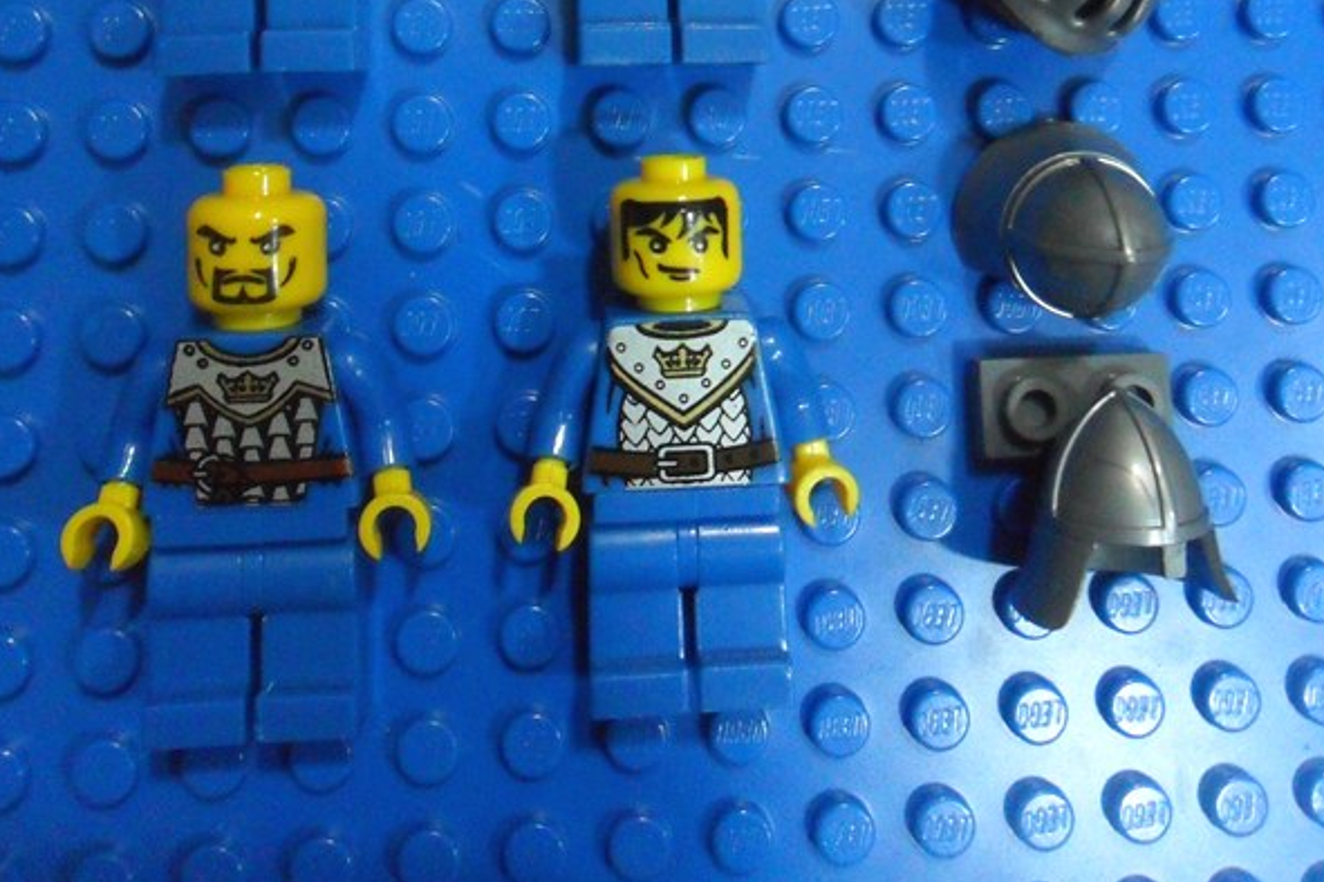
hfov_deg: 50.7
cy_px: 31
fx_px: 1397
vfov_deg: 32.6
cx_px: 668
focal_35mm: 38
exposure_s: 1/15
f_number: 3.5
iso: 480
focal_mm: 4.9
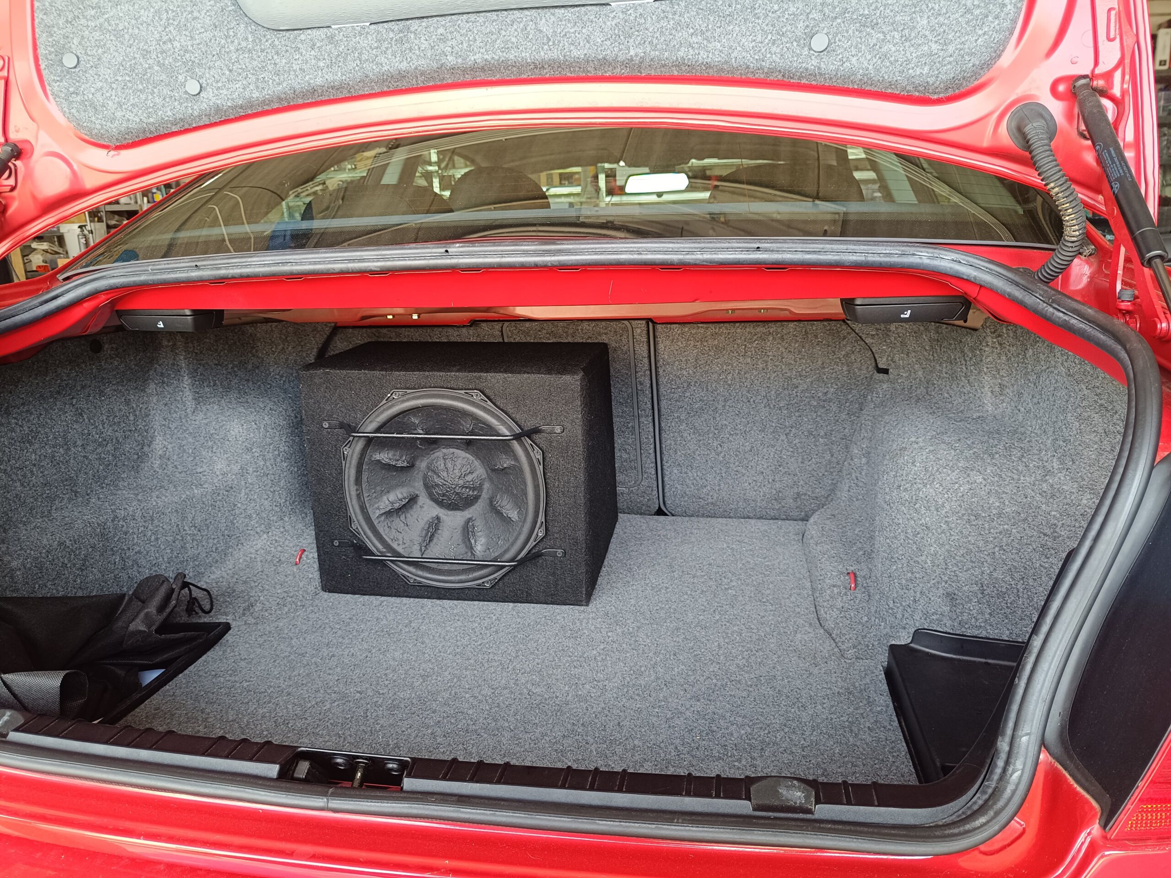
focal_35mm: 24
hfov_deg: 71.6
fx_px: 812
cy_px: 439
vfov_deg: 56.8
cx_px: 586
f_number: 1.88
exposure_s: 1/101
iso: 338
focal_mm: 5.59
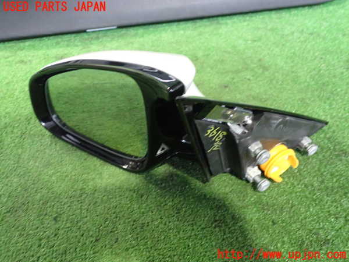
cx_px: 174
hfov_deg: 60.0
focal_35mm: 30
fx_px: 302
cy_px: 131
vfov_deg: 46.8
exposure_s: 1/30
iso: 800
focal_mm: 5.4
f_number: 2.3
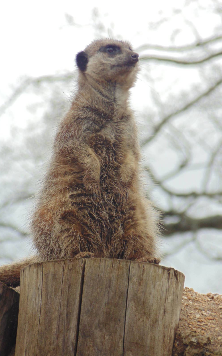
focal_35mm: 473
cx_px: 117
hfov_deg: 2.8
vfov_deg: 4.4
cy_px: 178
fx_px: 4580
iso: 160
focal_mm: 79.9
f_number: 6
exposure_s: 1/125
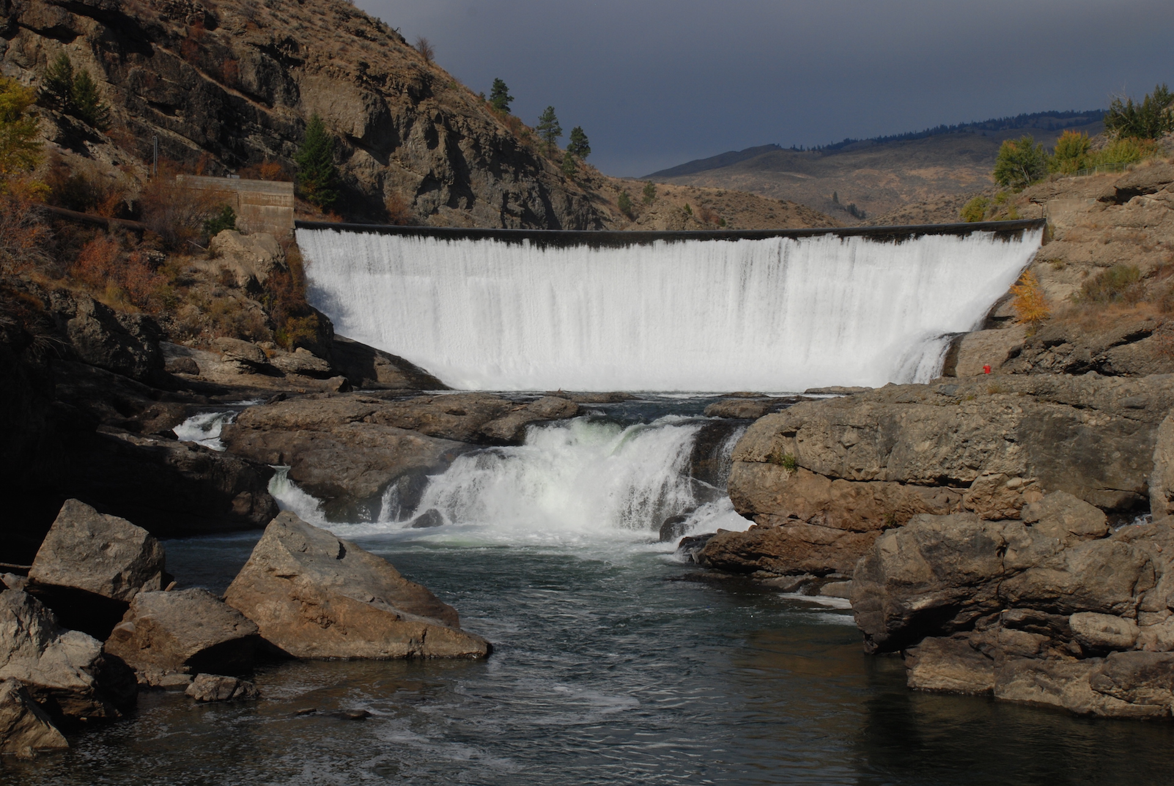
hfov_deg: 33.4
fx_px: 1959
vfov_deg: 22.7
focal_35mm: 60
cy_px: 393
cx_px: 587
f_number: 13
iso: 200
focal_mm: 40
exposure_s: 1/640
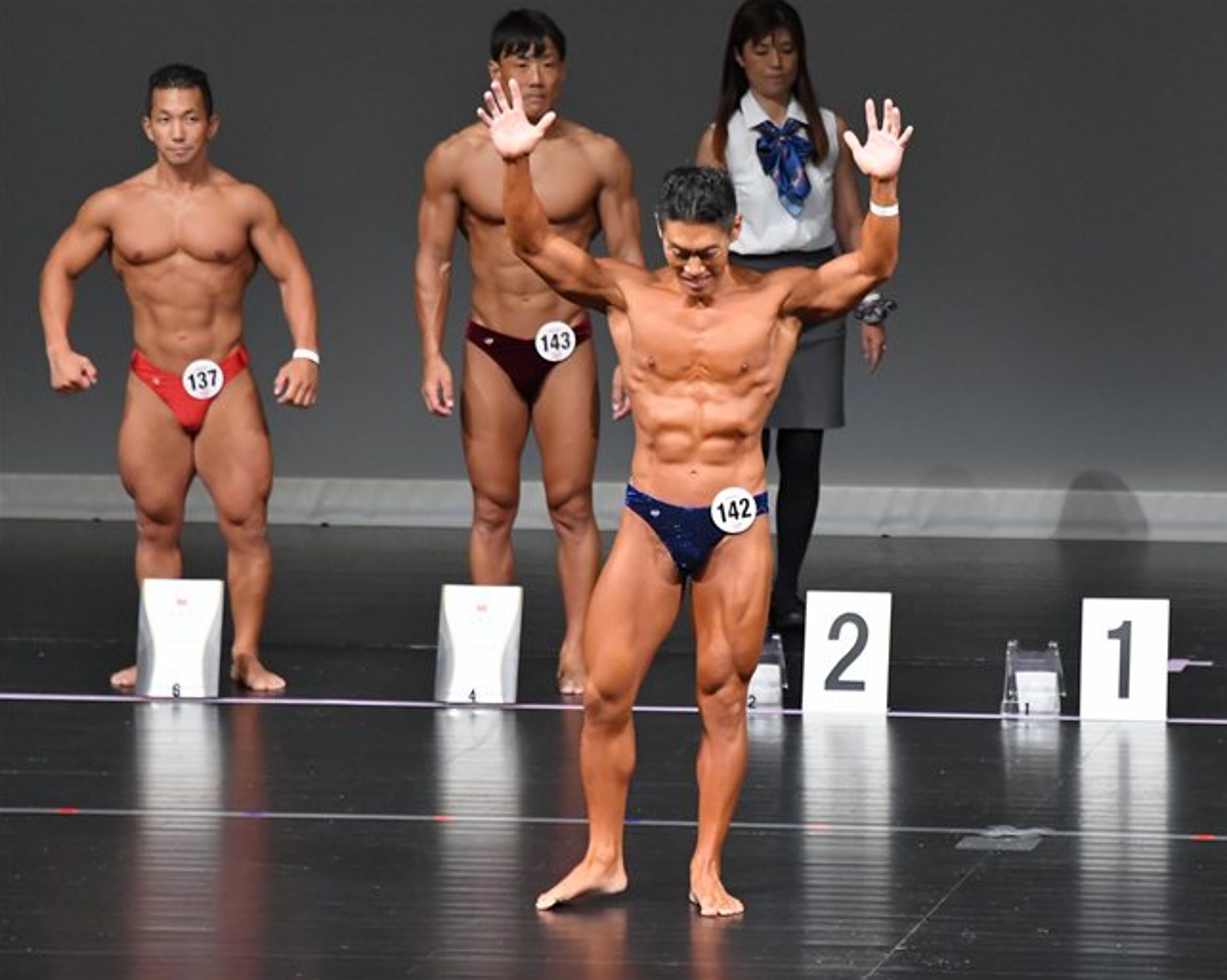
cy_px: 491
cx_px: 739
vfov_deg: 4.5
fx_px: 12341
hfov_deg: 5.7
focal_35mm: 340
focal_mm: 200
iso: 5000
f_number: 5.6
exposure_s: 1/400
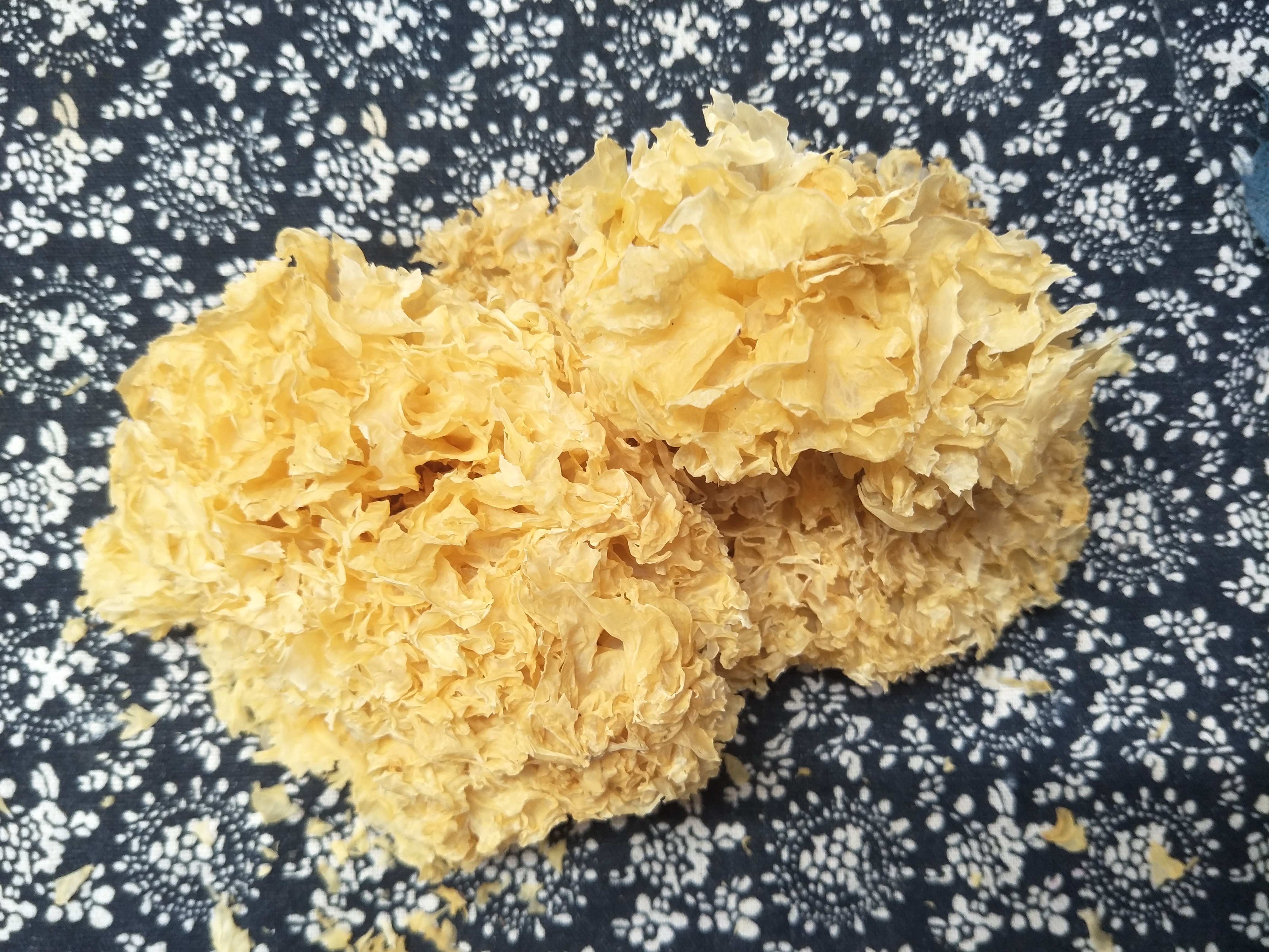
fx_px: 880
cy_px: 476
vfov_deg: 56.8
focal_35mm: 24
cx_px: 634
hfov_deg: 71.6
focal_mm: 4.1
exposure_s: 1/33
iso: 136
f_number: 1.7
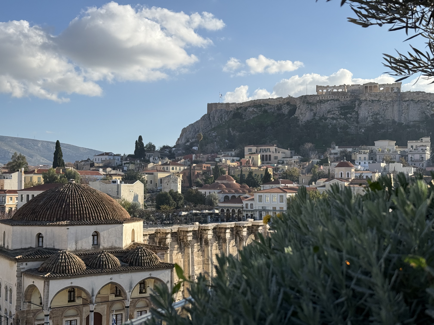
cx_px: 217
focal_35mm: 48
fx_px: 602
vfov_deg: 30.3
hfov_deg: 39.7
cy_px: 162
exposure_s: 1/5208
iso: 64
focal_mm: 6.76
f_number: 1.78
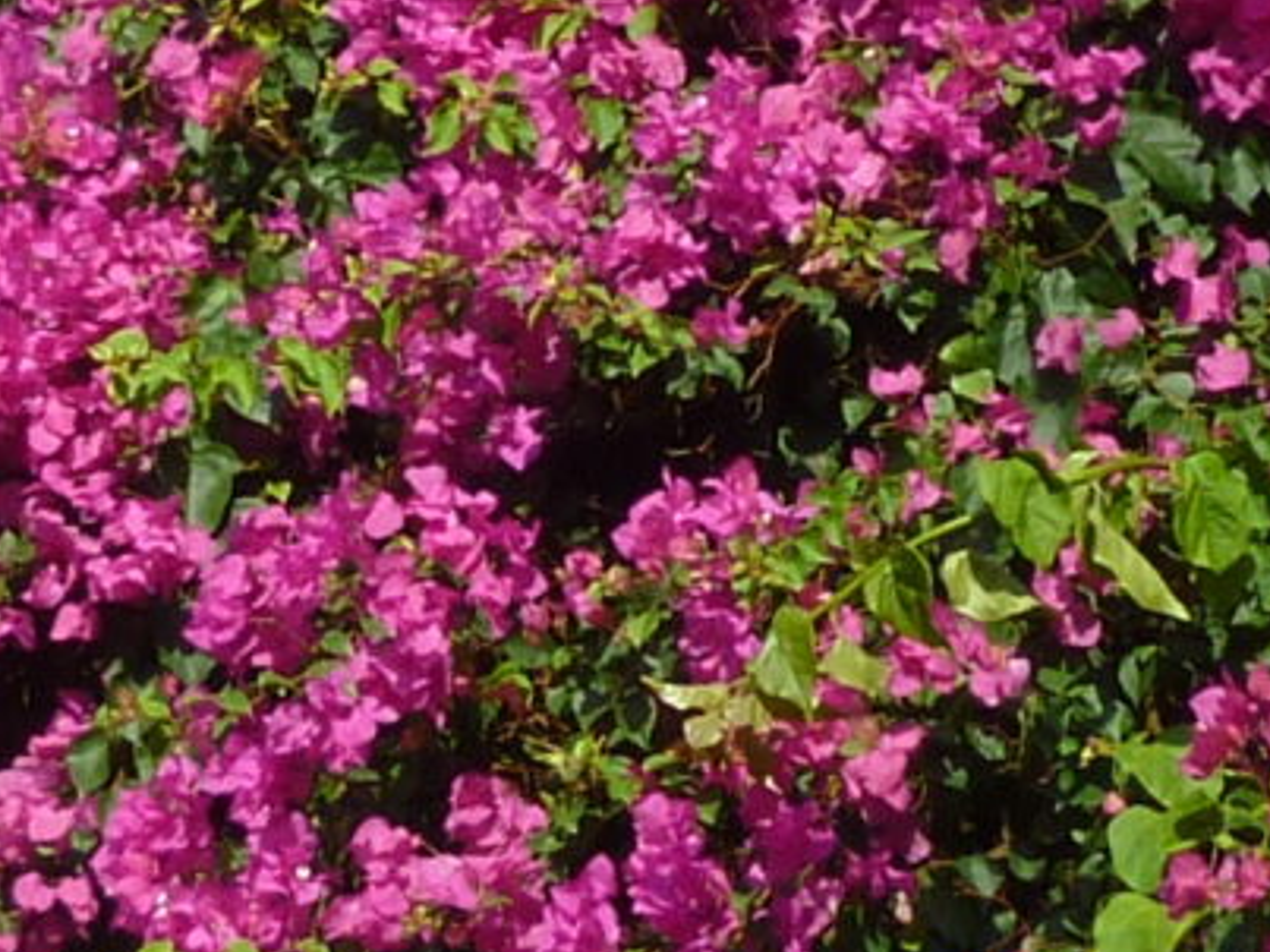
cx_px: 602
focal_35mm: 159
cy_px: 419
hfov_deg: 12.4
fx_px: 5832
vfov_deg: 9.3
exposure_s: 1/500
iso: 80
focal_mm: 4.4
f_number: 4
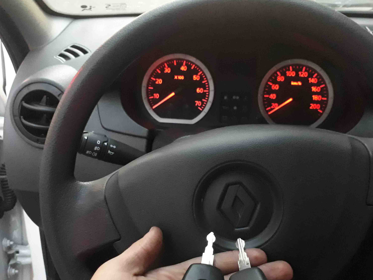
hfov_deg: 50.0
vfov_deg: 38.4
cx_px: 208
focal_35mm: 37
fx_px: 399
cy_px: 176
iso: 800
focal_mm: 3.6
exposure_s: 1/10
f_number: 1.9
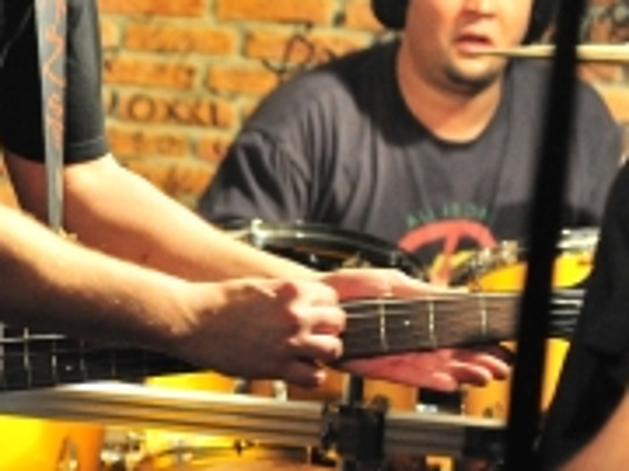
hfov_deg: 10.4
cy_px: 420
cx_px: -182
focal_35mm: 187
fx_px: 3398
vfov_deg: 7.9
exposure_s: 1/125
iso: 6400
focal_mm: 70
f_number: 2.8
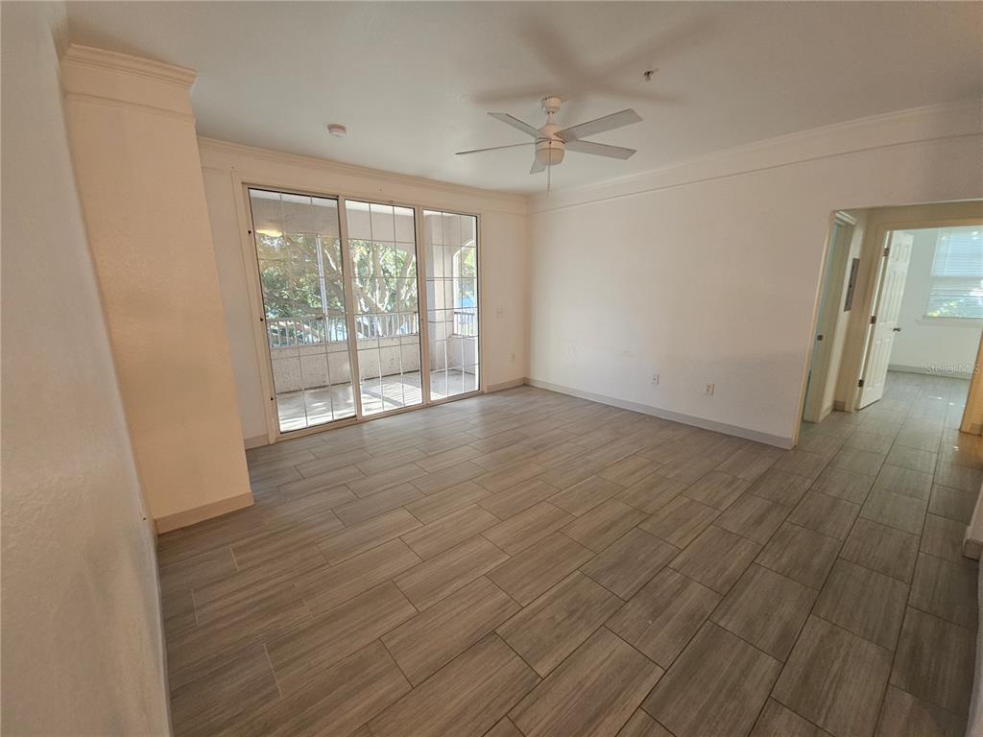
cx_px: 492
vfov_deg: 89.9
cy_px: 368
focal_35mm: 13
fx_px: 369
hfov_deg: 106.2
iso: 200
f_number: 2.2
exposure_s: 1/60
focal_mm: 2.2
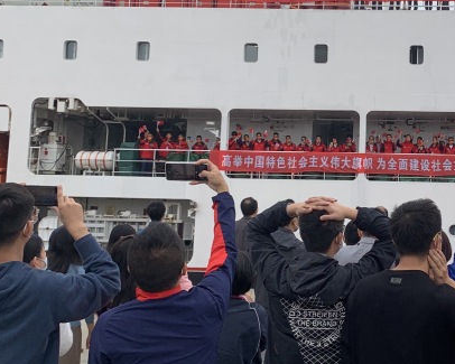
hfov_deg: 28.3
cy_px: 118
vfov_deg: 23.7
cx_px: 420
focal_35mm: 64
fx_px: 862
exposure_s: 1/1779
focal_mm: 4.25
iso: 25
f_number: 1.8
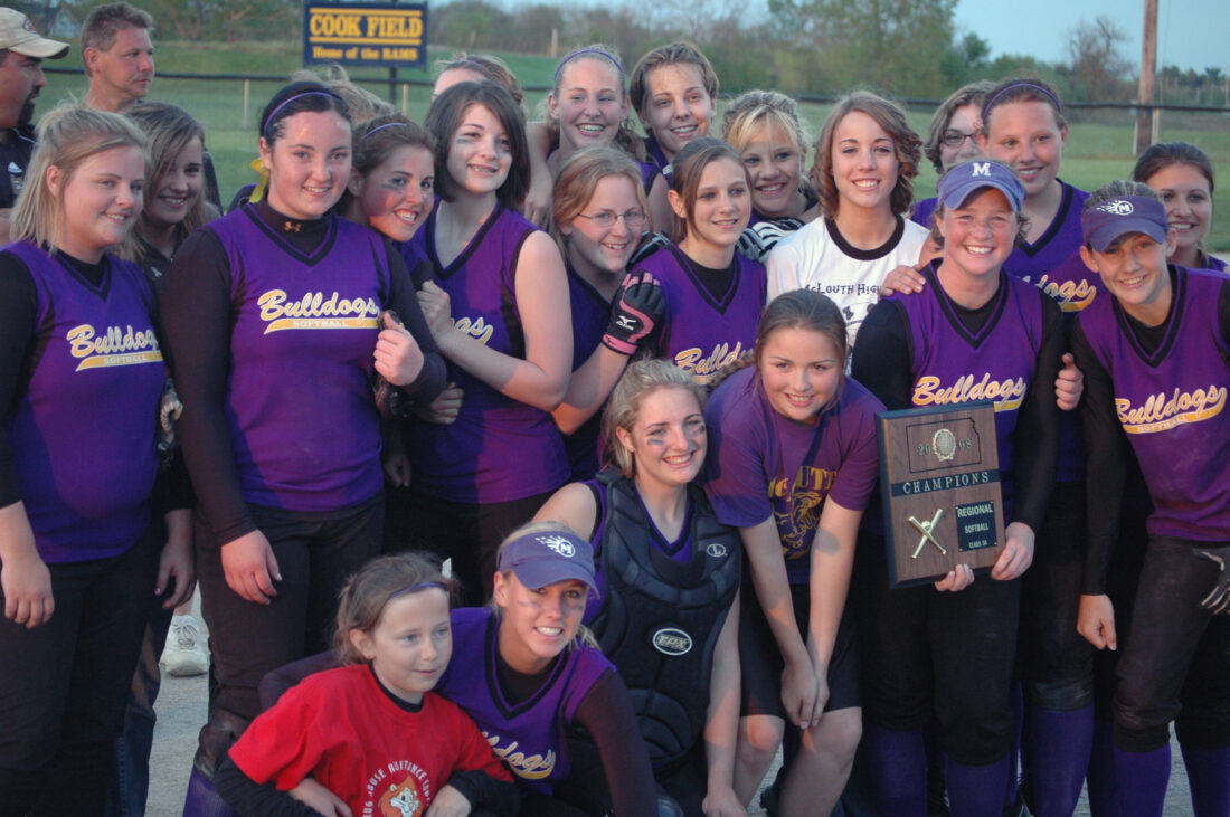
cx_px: 615
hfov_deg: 24.6
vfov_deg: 16.5
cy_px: 408
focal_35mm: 82
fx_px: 2816
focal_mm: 55
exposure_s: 1/125
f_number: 4
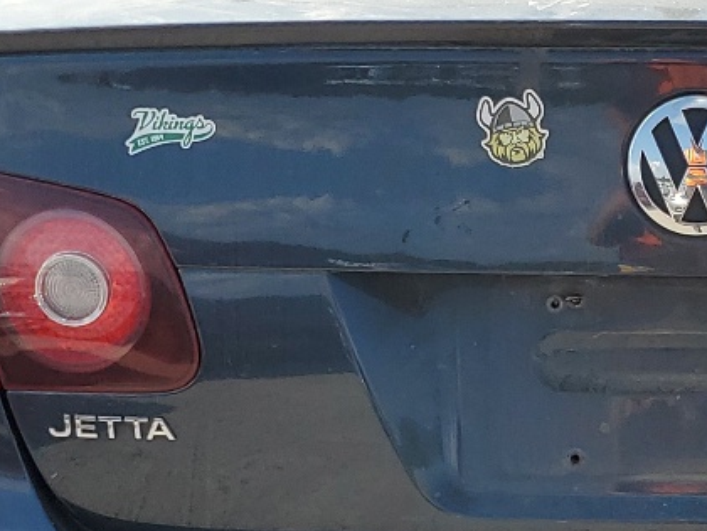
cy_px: 428
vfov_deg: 14.8
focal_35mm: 99
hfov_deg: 19.3
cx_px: 699
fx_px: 2022
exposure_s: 1/2500
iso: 50
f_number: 1.5
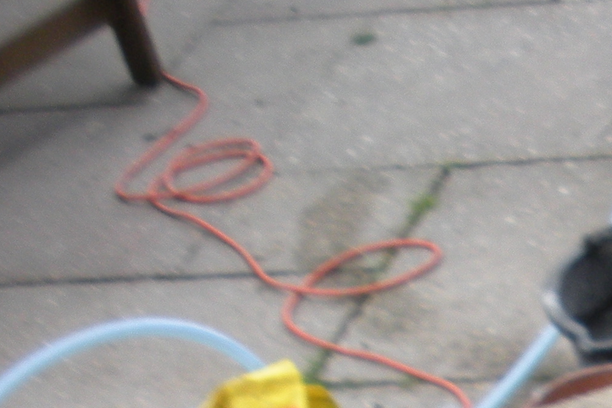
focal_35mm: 136
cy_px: 798
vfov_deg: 9.5
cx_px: 1027
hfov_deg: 13.8
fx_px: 2313
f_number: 3.5
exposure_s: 1/60
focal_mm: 6.3
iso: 85
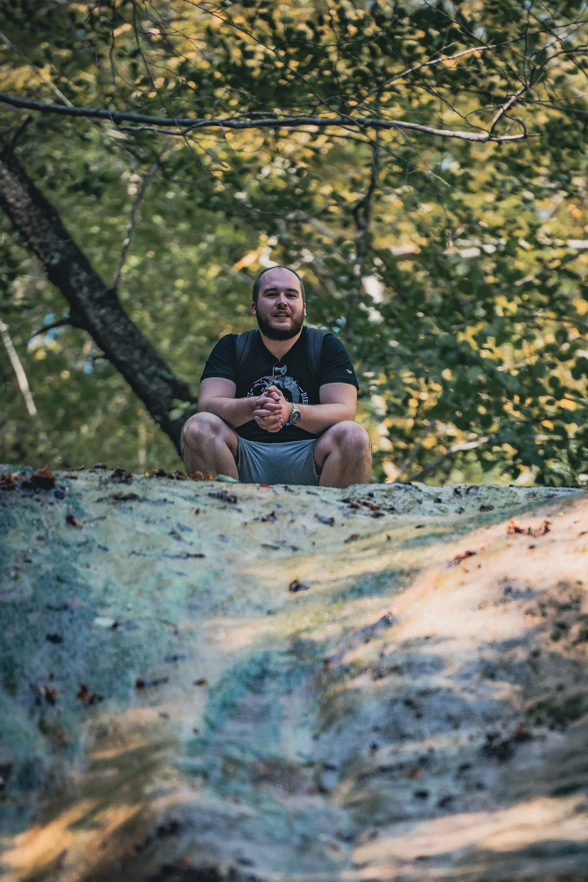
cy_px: 441
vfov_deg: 11.4
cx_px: 294
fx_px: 4410
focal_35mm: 180
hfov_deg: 7.6
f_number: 2.8
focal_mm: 180
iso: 250
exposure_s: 1/500
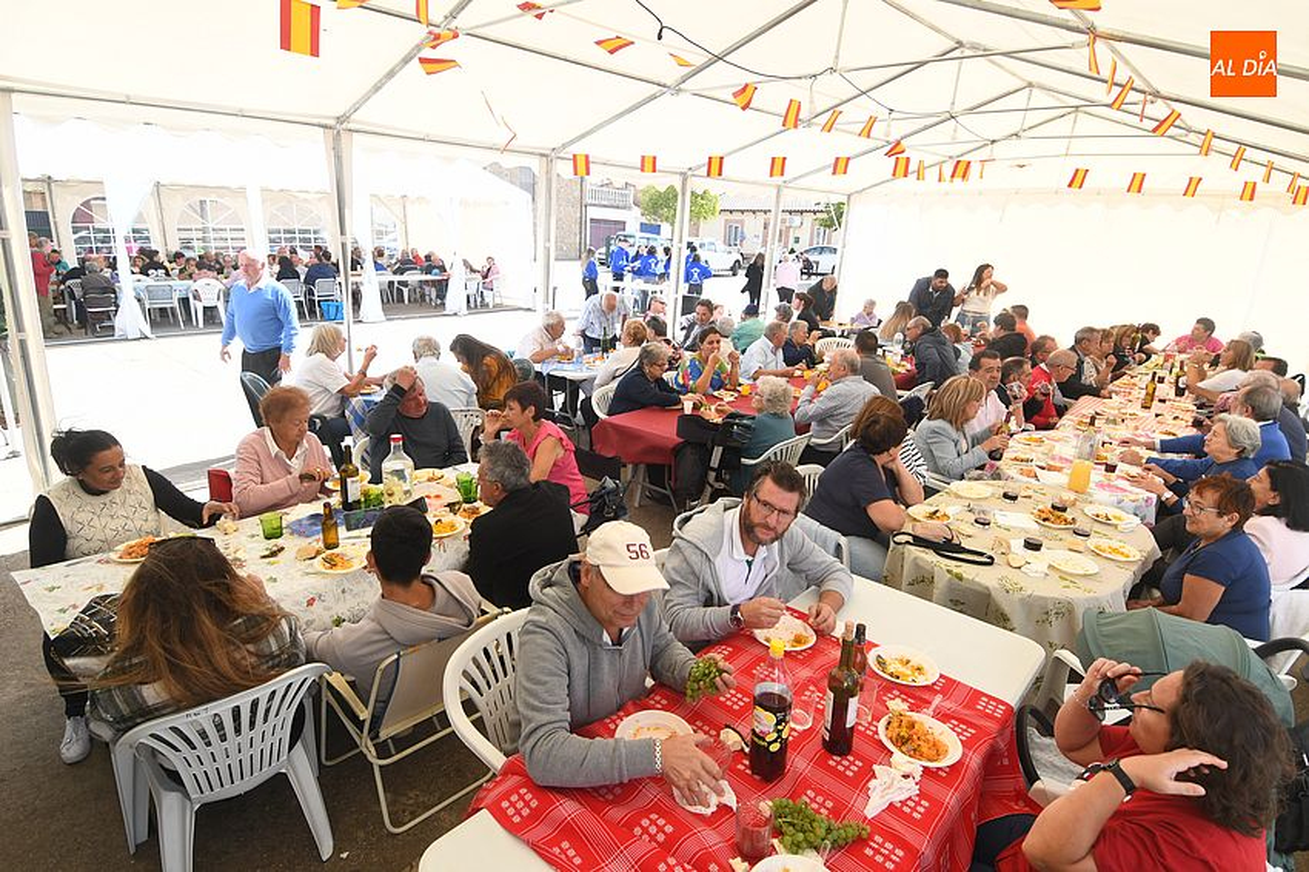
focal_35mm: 18
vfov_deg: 67.3
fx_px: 654
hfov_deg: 90.0
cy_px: 436
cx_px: 654
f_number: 6.3
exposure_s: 1/160
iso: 200
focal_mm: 12
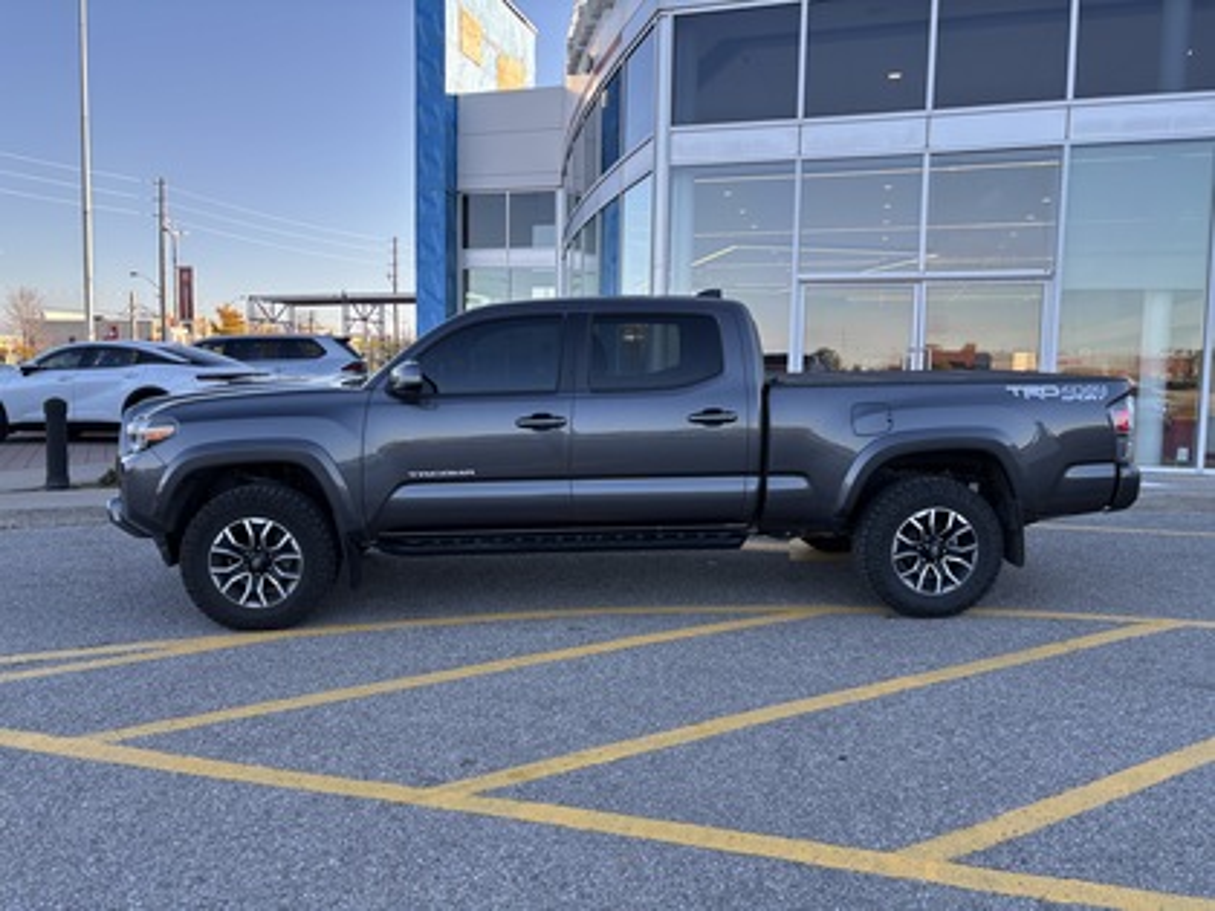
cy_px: 456
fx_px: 913
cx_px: 608
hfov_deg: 67.3
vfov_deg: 53.1
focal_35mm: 26
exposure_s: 1/539
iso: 50
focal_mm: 5.96
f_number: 1.6
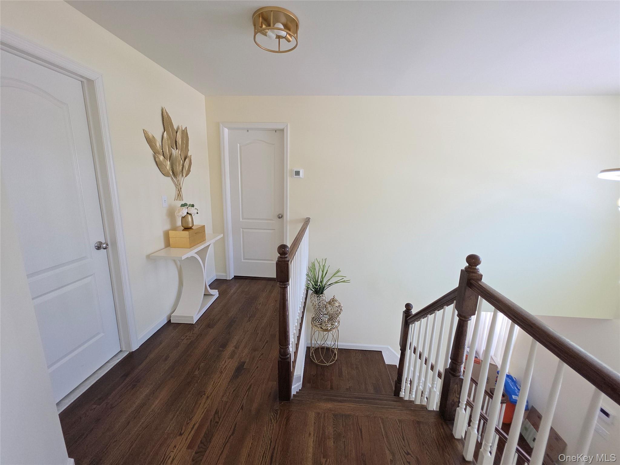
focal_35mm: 13
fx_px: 233
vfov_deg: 89.9
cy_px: 232
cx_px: 310
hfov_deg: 106.2
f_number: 1.9
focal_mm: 2.2
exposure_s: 1/60
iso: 50
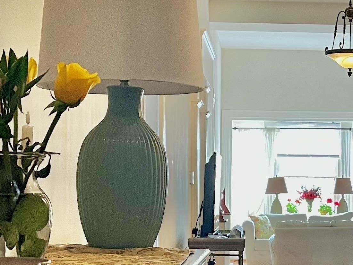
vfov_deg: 20.1
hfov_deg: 26.1
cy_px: 227
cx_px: 324
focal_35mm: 72
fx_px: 734
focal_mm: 5.1
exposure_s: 1/60
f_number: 1.6
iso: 200
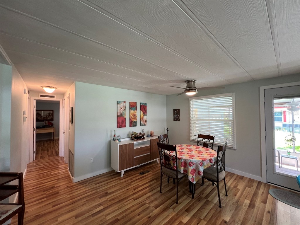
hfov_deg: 106.2
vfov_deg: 89.9
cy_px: 112
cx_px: 150
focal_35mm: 13
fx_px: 113
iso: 160
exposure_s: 1/60
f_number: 1.8
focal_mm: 1.57
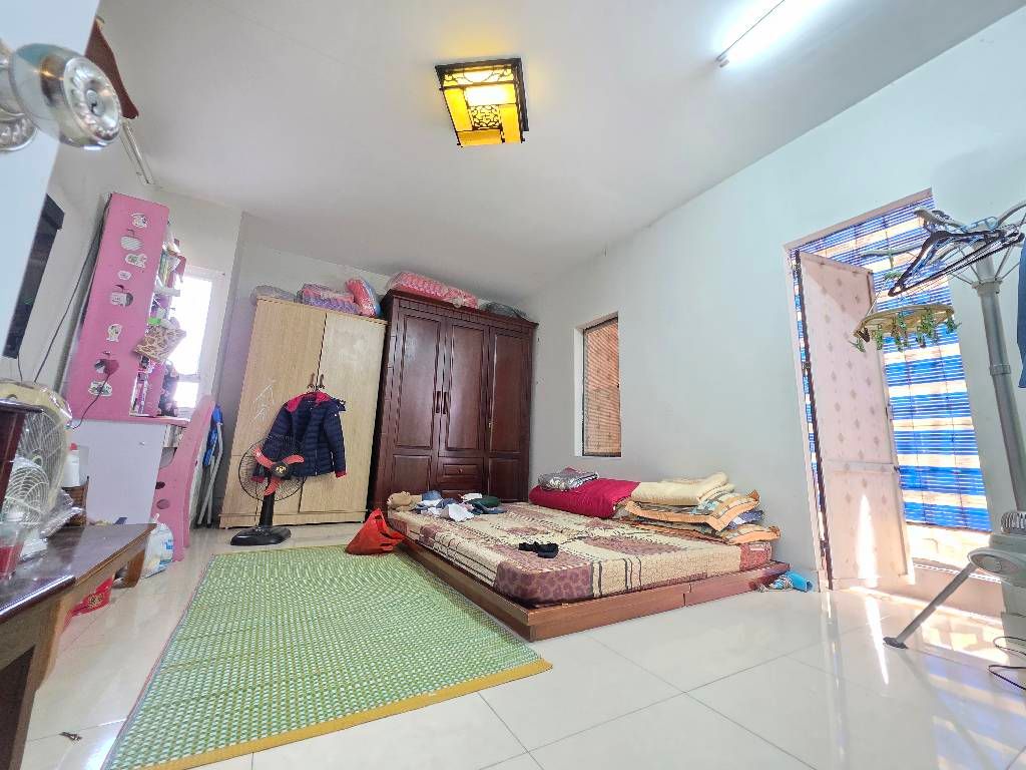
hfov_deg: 106.2
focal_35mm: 13
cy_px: 385
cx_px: 513
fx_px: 385
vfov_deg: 89.9
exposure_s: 1/50.3
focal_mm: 2.2
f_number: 1.9
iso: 1000
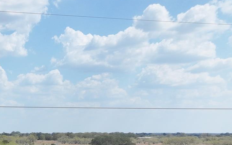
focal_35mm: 72
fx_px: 455
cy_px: 185
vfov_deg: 17.1
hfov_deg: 25.0
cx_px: -65
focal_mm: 12.29
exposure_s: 1/2000
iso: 110
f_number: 3.5
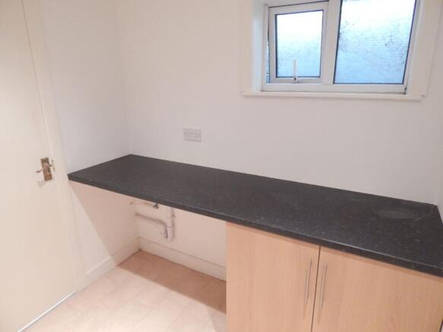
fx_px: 294
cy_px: 166
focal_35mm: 23
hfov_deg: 73.9
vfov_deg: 58.9
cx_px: 222
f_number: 3
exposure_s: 1/13
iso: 400
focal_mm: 4
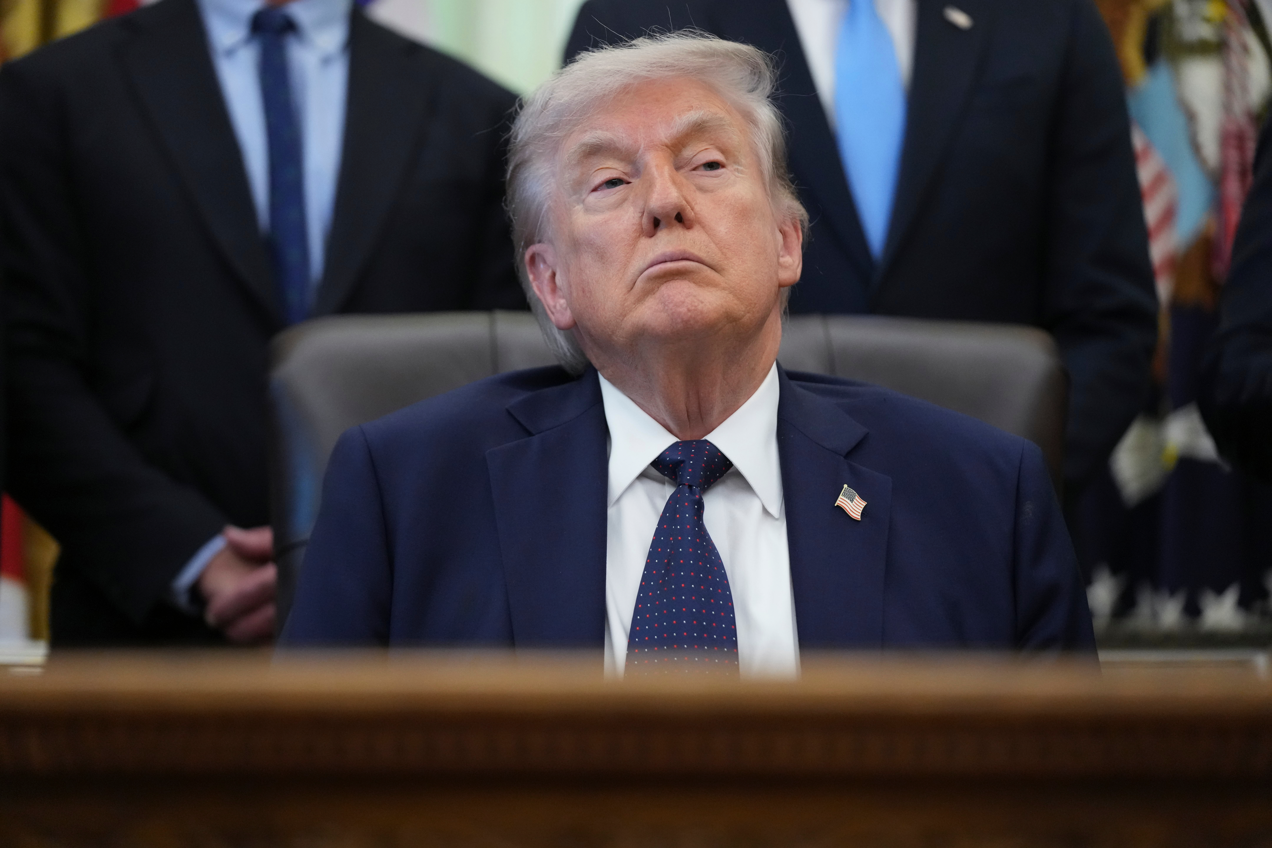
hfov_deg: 15.2
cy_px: 424
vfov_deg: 10.2
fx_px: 4770
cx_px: 636
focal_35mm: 135
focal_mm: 135
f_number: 2.8
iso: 5000
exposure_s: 1/500
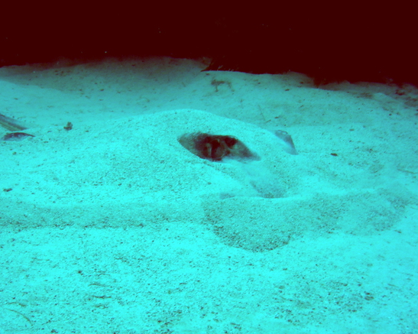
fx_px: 866
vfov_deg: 21.8
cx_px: 177
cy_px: 200
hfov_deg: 27.1
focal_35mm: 70
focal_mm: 10.1
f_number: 4.4
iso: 125
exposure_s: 1/100
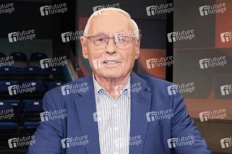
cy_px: 76
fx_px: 213
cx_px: 114
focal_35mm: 33
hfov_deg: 57.2
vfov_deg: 39.9
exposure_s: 1/125
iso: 2000
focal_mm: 32
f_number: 5.6
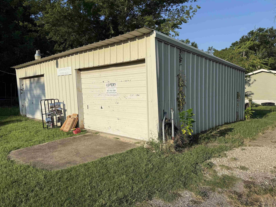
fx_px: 199
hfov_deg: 69.4
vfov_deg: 54.9
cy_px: 108
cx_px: 141
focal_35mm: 25
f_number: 1.78
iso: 80
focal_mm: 6.76
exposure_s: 1/7353
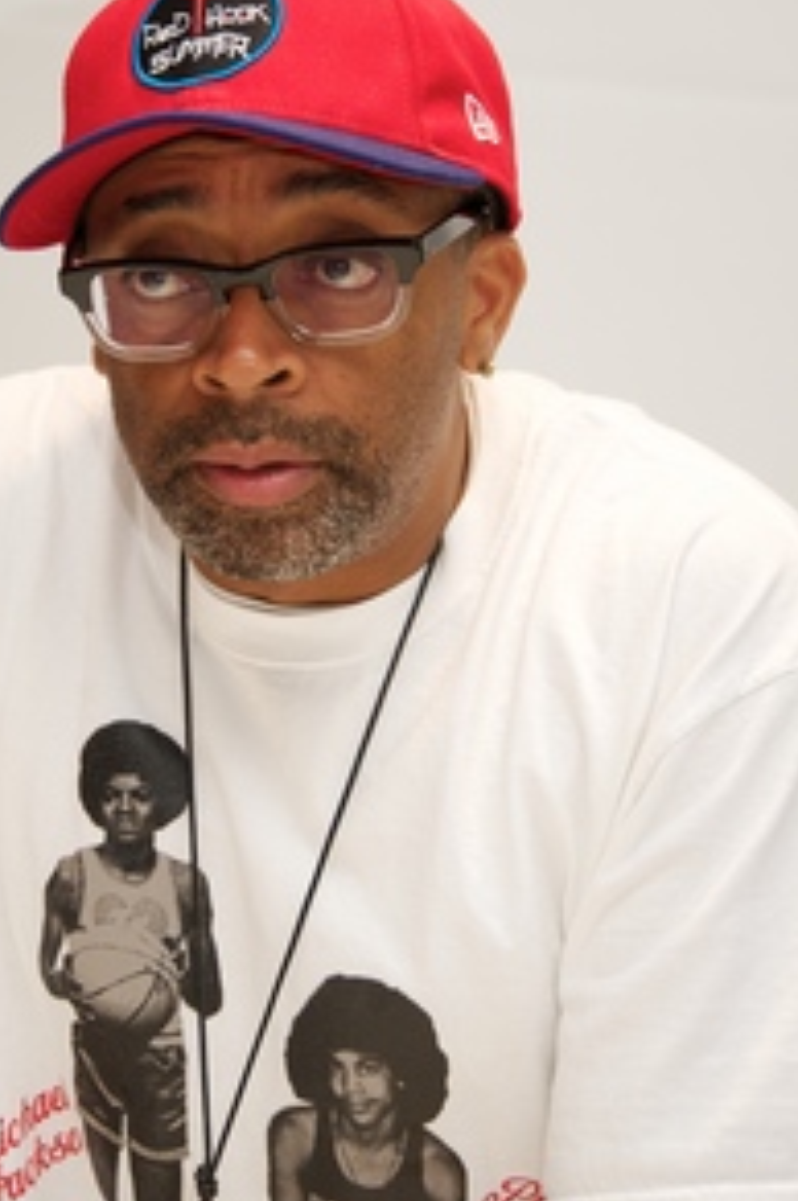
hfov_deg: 8.2
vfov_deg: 12.3
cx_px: 267
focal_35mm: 167
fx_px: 5566
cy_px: 522
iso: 500
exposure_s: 1/60
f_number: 5.6
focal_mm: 122
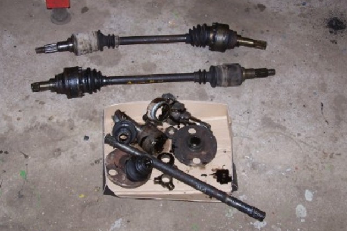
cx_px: 175
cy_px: 106
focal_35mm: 54
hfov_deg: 36.9
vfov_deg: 25.0
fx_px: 520
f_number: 3.2
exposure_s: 1/60
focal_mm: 8.5
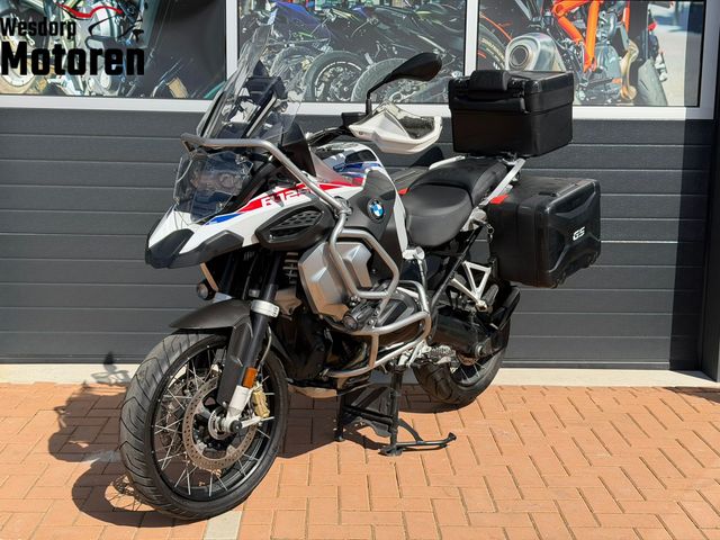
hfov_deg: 39.7
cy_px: 270
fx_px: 998
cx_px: 360
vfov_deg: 30.3
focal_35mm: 48
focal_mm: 6.76
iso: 64
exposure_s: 1/3534
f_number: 1.78
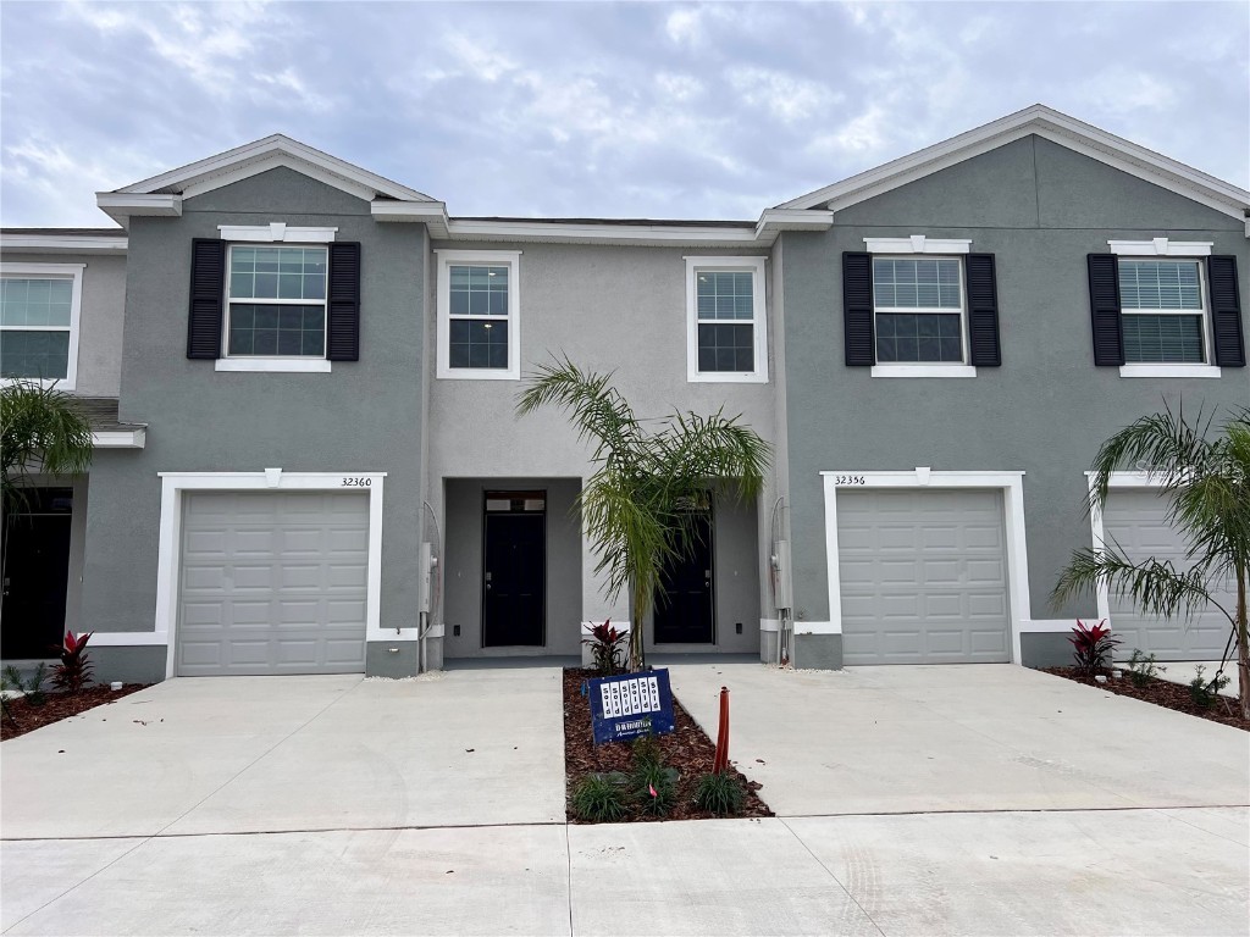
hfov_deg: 67.3
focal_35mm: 26
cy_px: 468
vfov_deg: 53.1
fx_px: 939
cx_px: 625
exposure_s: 1/1431
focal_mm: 5.7
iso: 50
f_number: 1.5
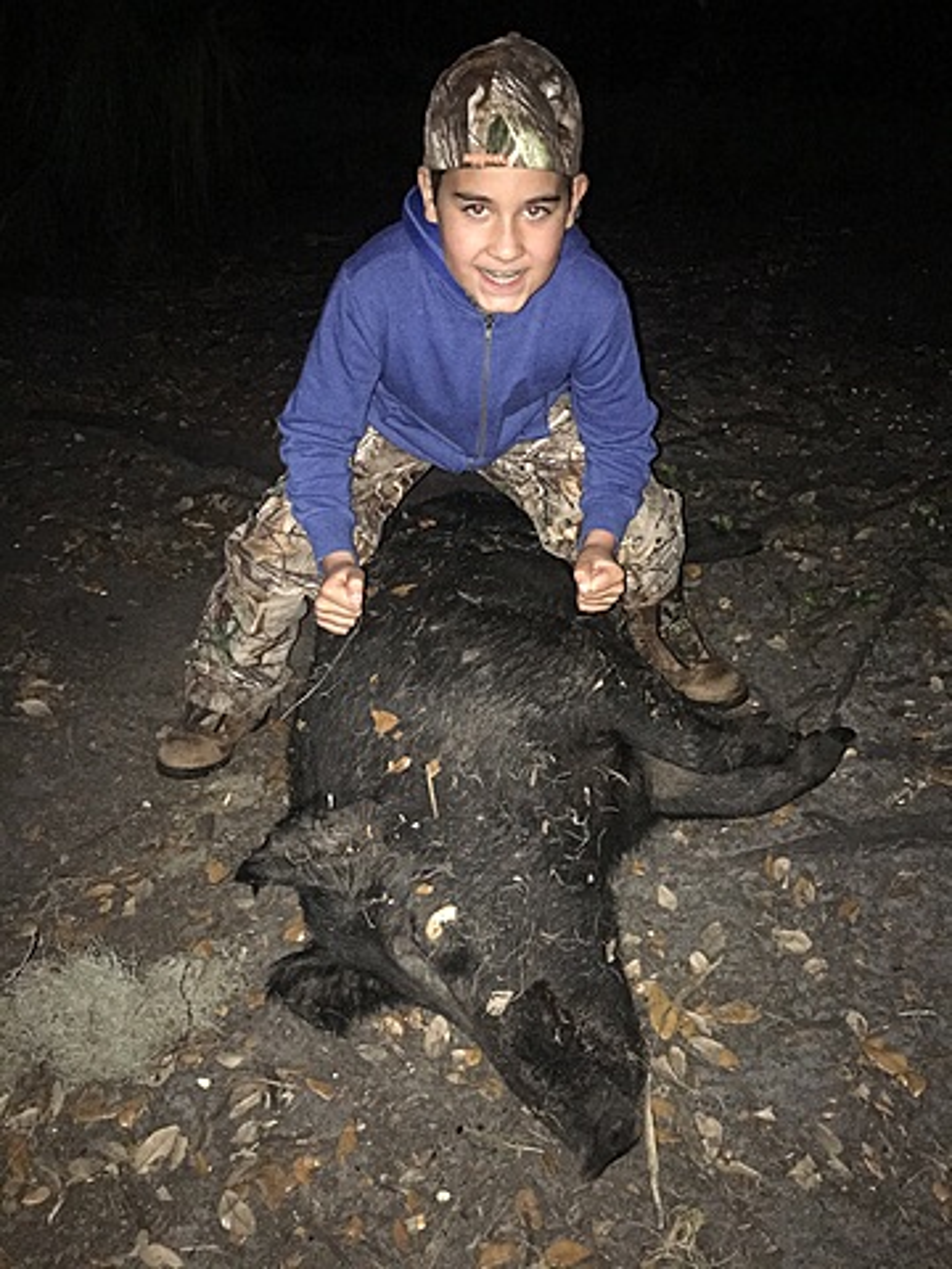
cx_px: 476
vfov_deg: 61.7
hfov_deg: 48.2
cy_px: 634
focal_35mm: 29
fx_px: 1063
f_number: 2.2
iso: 500
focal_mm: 4.15
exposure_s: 1/16
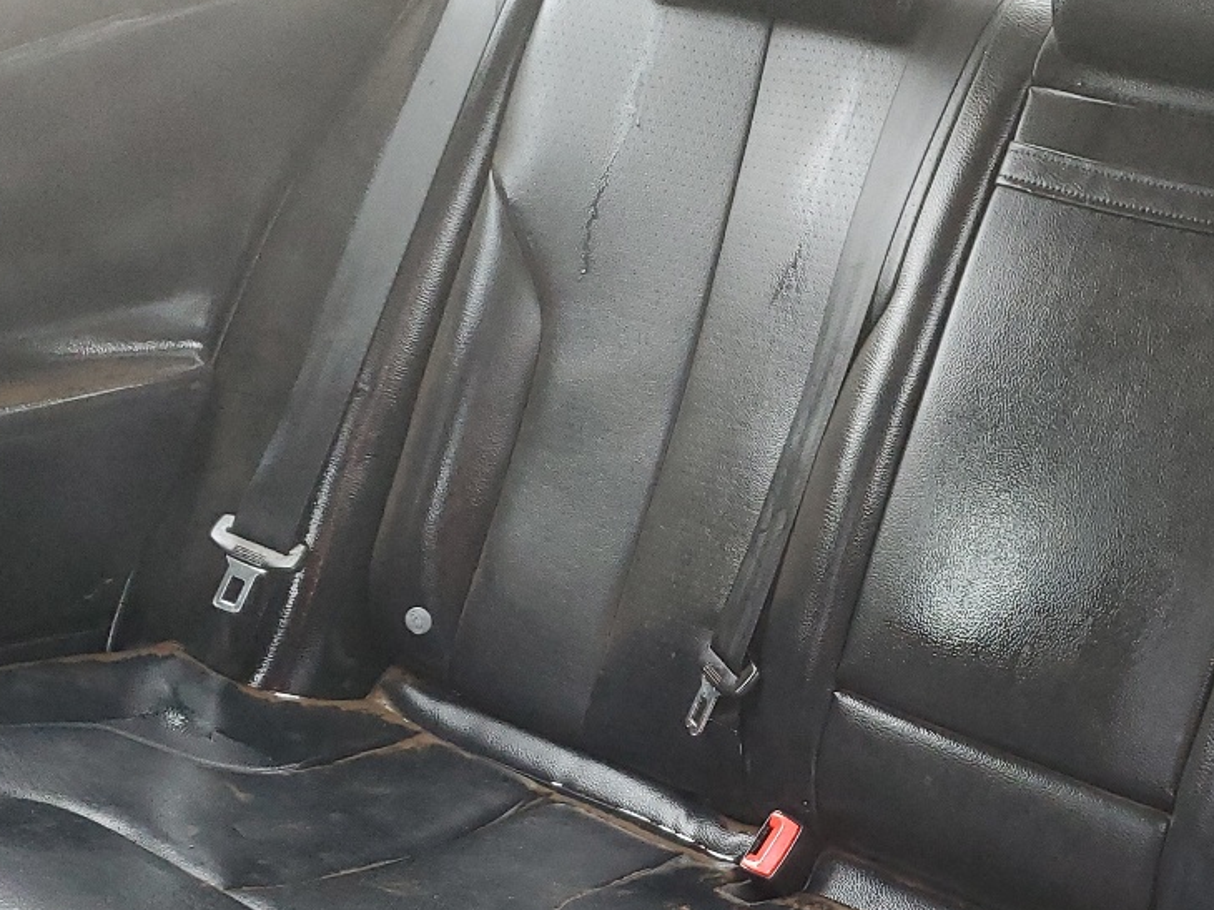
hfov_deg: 33.0
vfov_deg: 25.4
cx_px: 933
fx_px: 1998
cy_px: 652
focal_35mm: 57
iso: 180
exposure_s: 1/60.2
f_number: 1.5
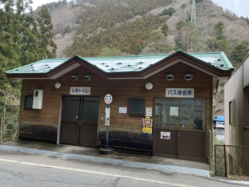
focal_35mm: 29
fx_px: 209
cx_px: 123
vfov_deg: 48.2
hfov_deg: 61.7
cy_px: 92
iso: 50
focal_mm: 3.99
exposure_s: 1/121
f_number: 1.8
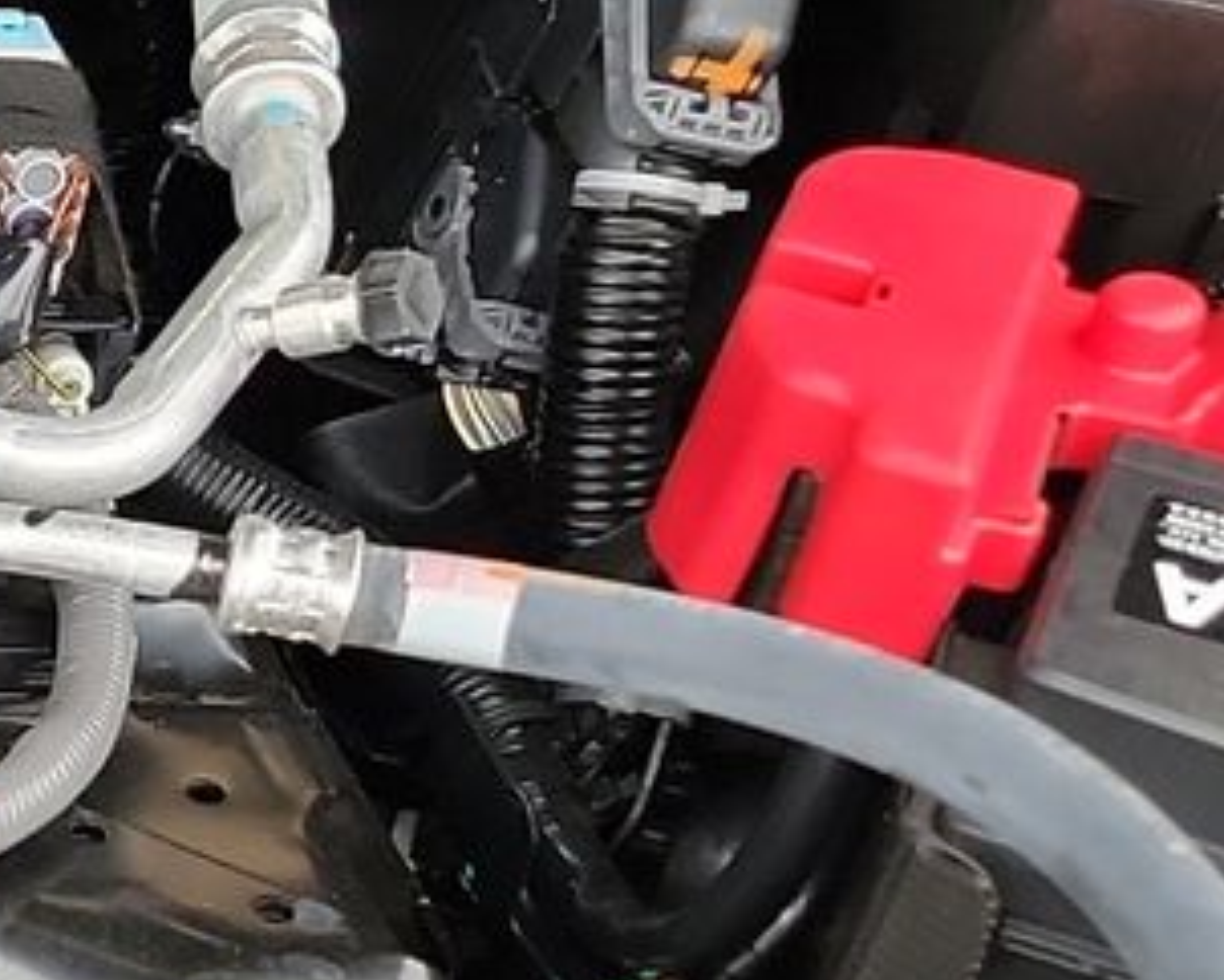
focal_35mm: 124
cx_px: -1354
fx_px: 4495
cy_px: 1130
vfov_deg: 12.2
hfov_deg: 13.1
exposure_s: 1/59
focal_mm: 6.7
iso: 415
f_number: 1.8
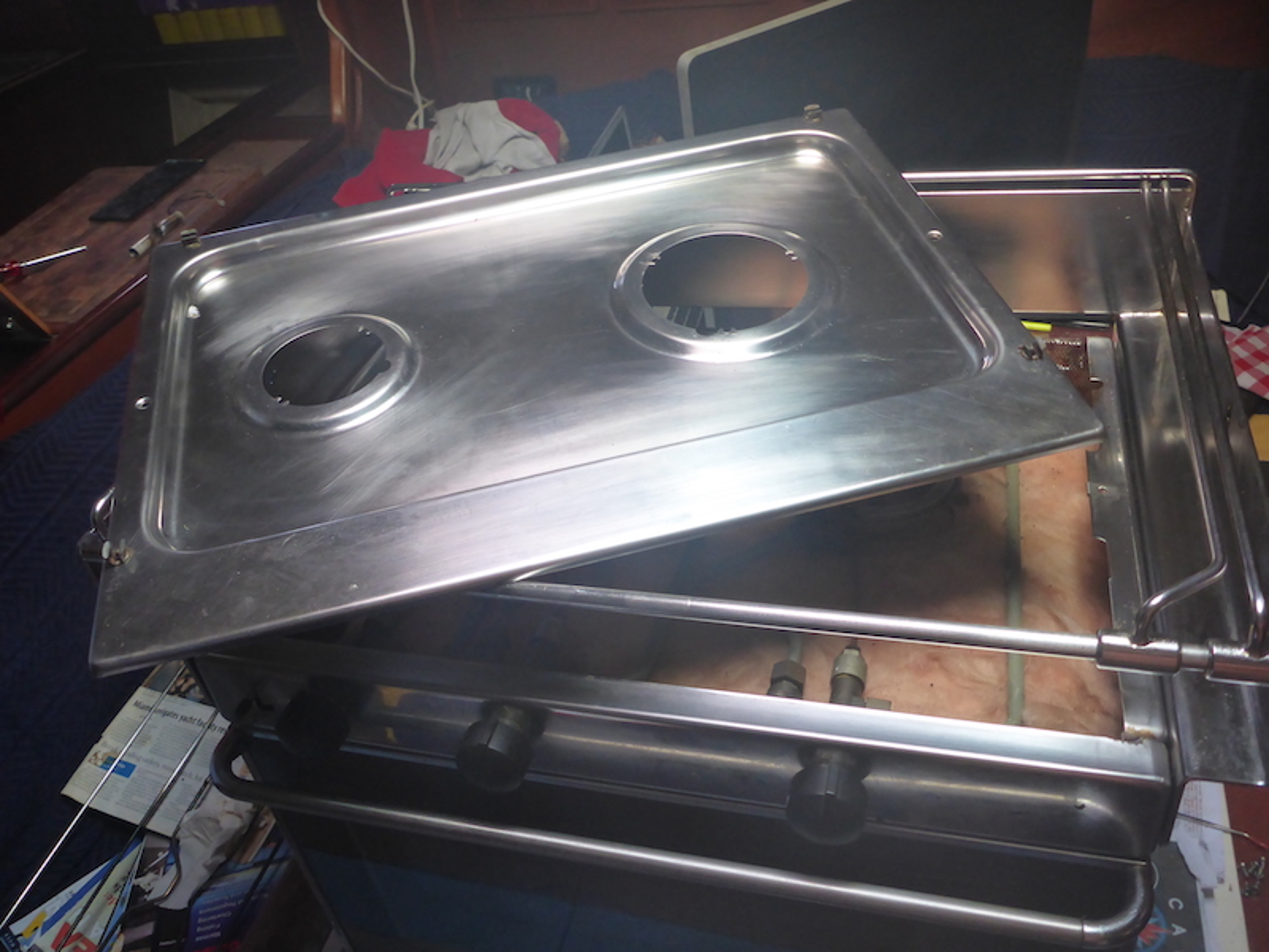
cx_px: 634
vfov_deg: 49.7
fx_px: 1026
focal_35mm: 28
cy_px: 476
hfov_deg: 63.4
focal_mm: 4.9
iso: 400
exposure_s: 1/50
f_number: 3.3
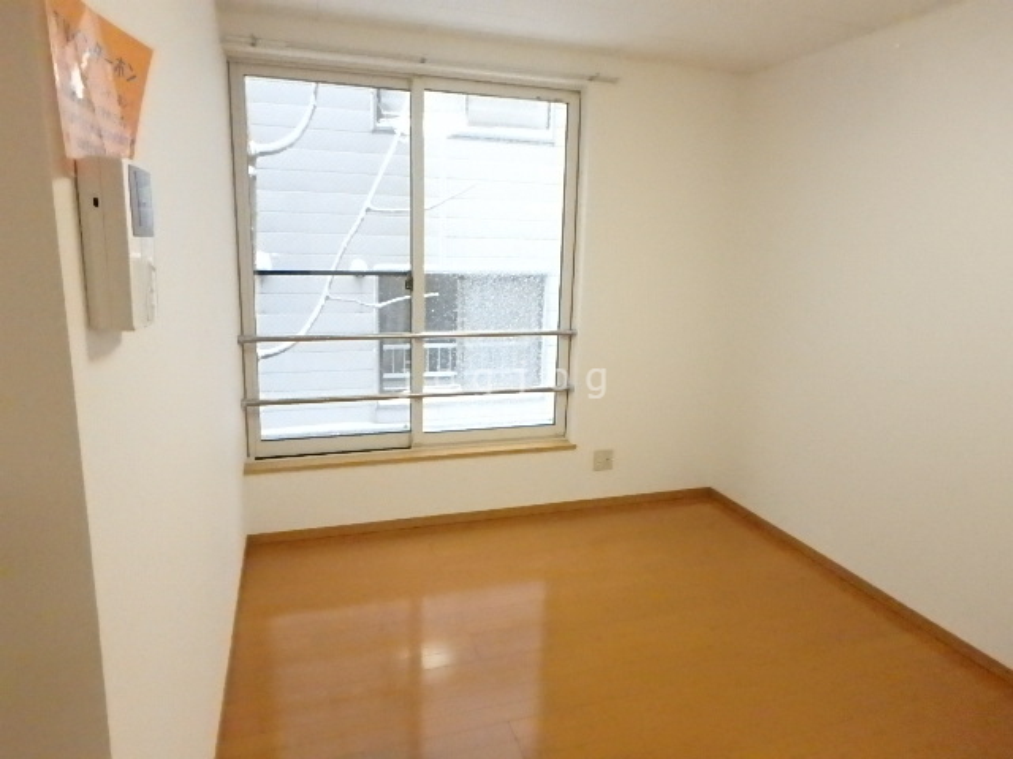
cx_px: 506
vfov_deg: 63.4
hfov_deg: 79.0
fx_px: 615
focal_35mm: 21
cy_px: 380
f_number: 3.5
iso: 3200
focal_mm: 3.7
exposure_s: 1/200
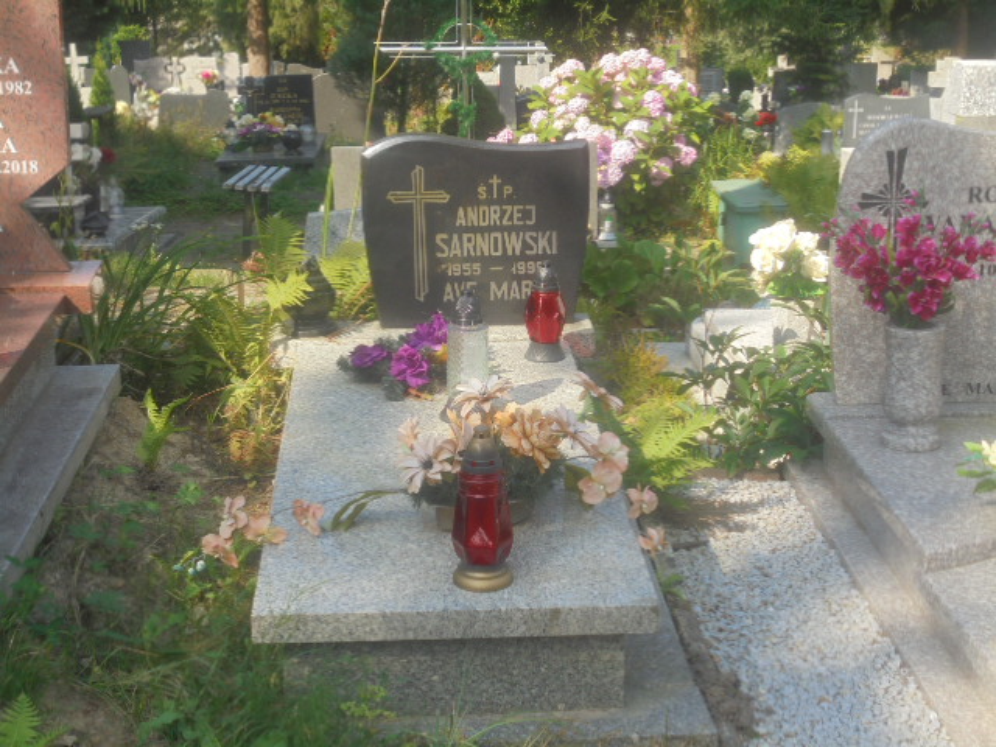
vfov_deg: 26.1
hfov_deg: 34.3
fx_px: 1611
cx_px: 498
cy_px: 374
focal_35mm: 56
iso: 100
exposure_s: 1/250
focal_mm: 10.1
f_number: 5.2
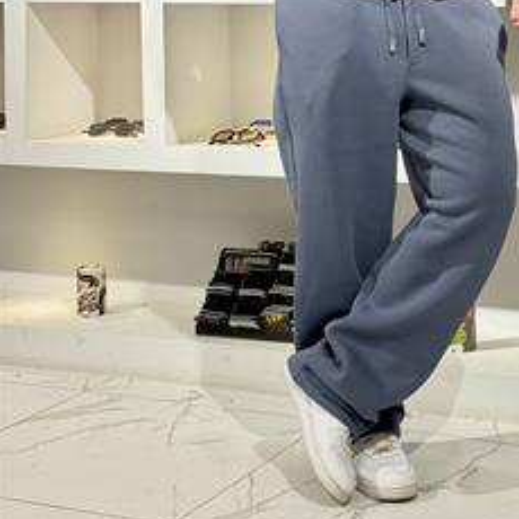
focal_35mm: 86
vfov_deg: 19.6
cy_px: 11
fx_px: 1459
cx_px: 390
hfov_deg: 20.0
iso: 100
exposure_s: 1/100
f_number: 1.78
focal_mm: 6.76
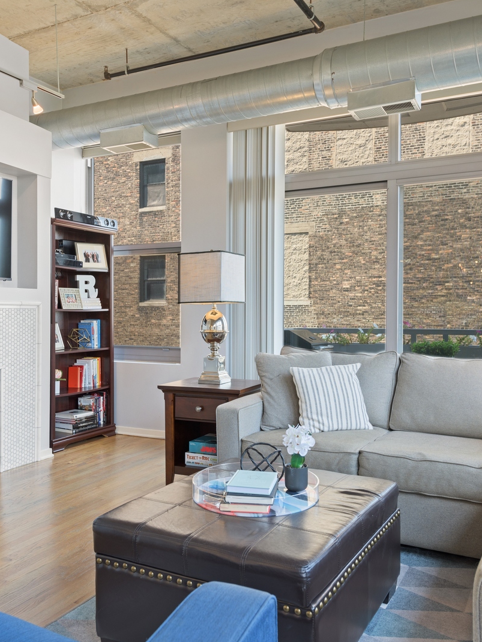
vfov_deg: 56.8
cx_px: 233
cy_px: 320
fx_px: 594
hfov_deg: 44.1
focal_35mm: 32
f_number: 8
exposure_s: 1/4
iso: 200
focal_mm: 22
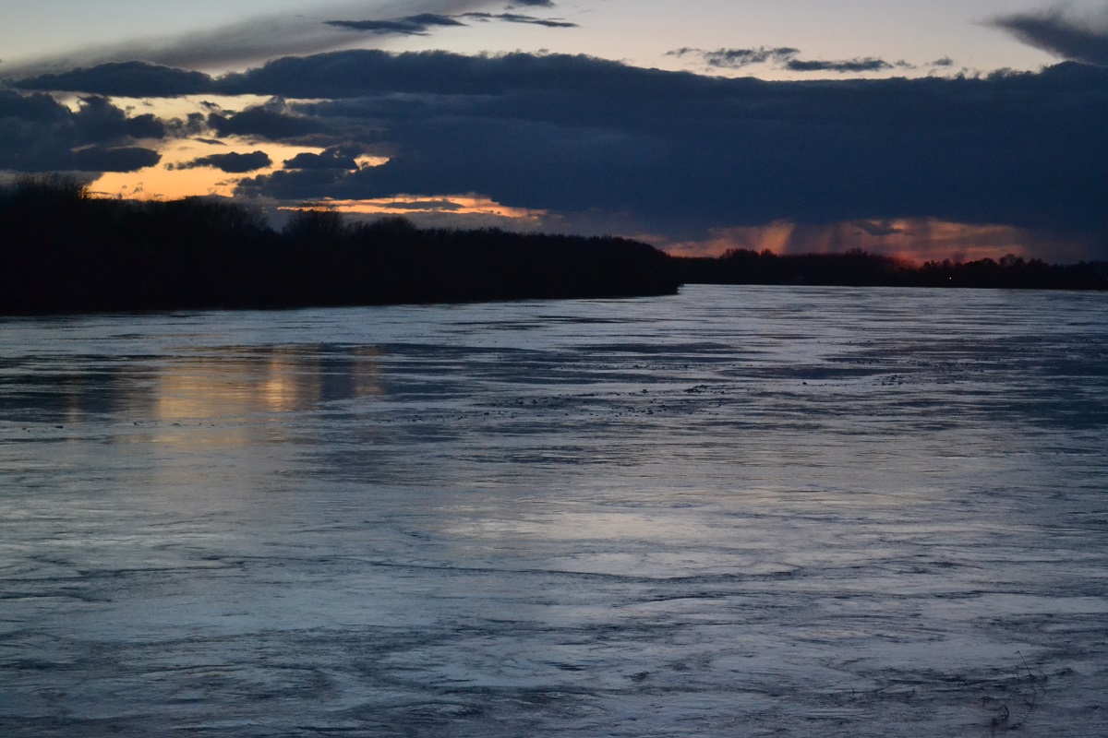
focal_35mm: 82
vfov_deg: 16.6
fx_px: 2539
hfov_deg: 24.6
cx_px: 554
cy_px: 369
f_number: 5.6
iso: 3200
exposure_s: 1/60
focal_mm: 55
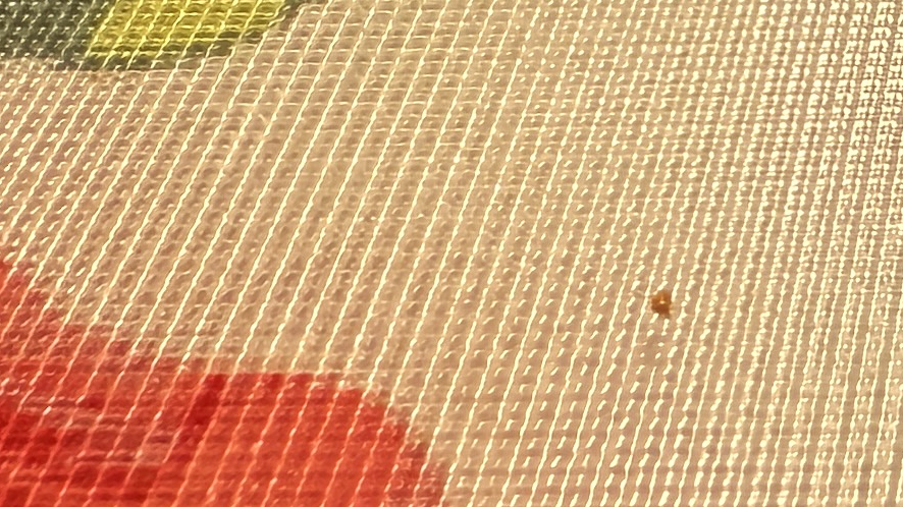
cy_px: -840
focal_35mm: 119
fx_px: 2849
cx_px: 1575
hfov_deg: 15.7
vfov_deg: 8.9
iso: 500
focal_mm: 2.22
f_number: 2.2
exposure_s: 1/50
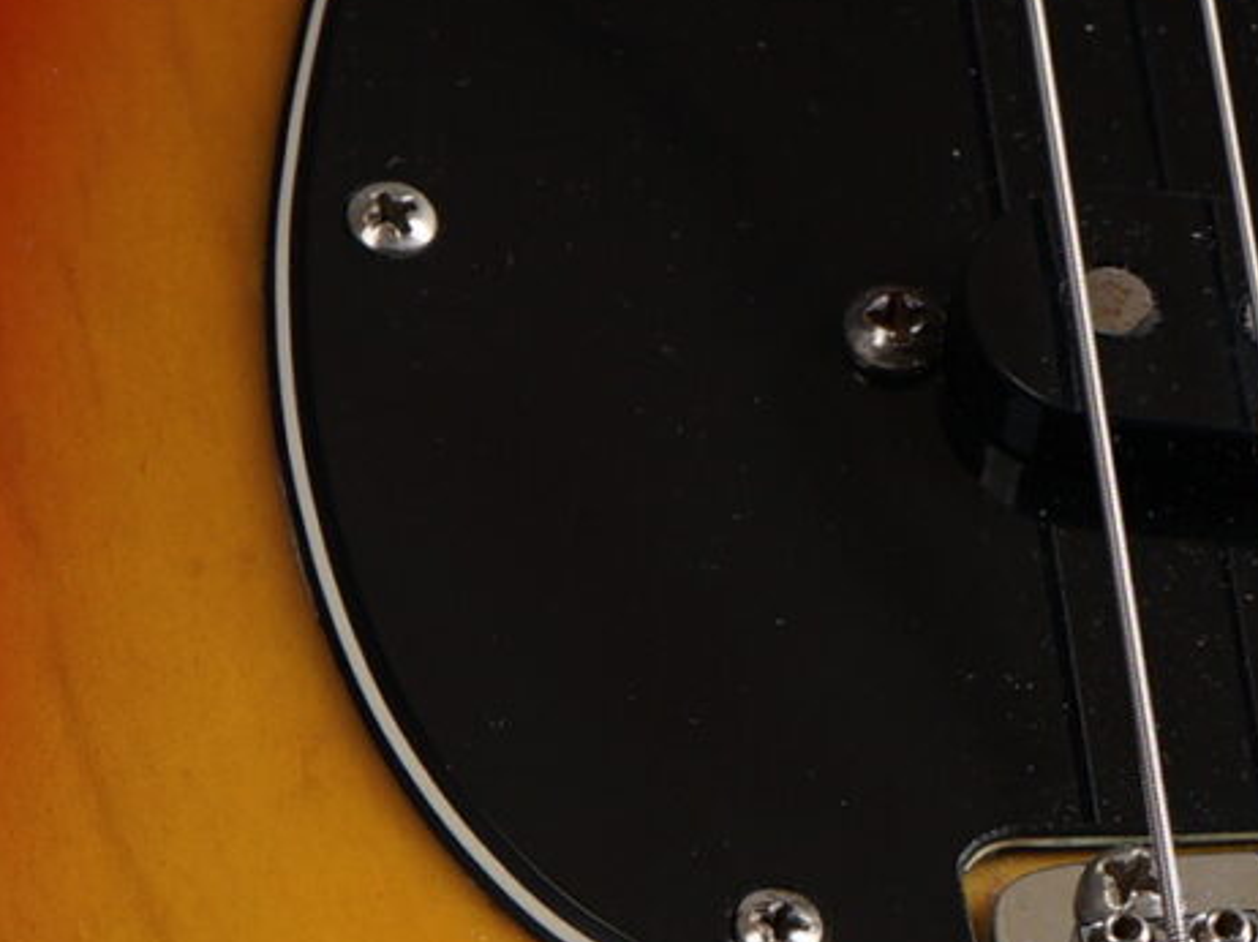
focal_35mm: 373
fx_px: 13548
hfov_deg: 5.3
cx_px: 863
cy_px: 1623
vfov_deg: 4.0
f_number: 8
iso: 160
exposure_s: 1/160
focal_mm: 70
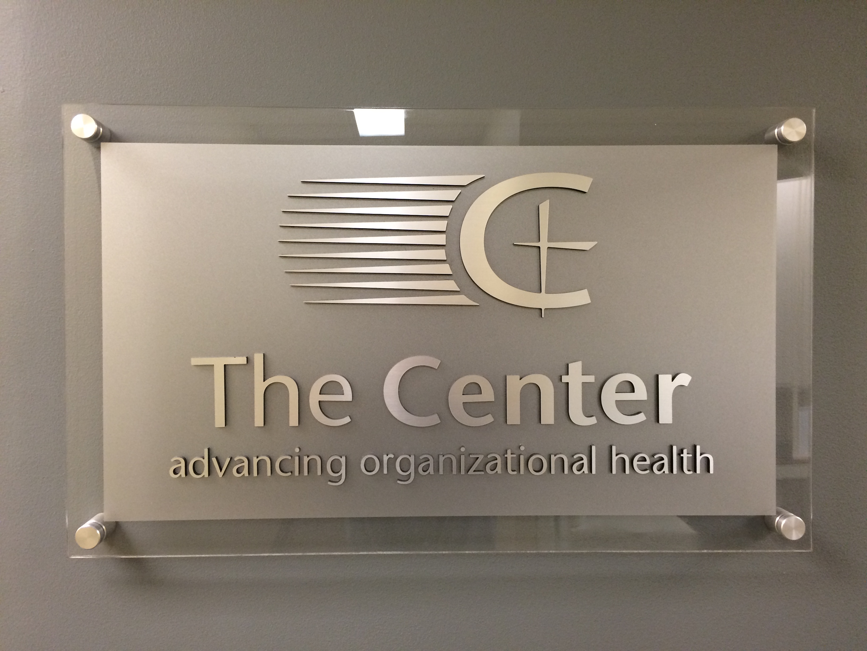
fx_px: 726
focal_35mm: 29
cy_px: 326
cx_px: 434
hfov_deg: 61.7
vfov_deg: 48.2
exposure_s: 1/30
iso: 125
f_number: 2.2
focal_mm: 4.15
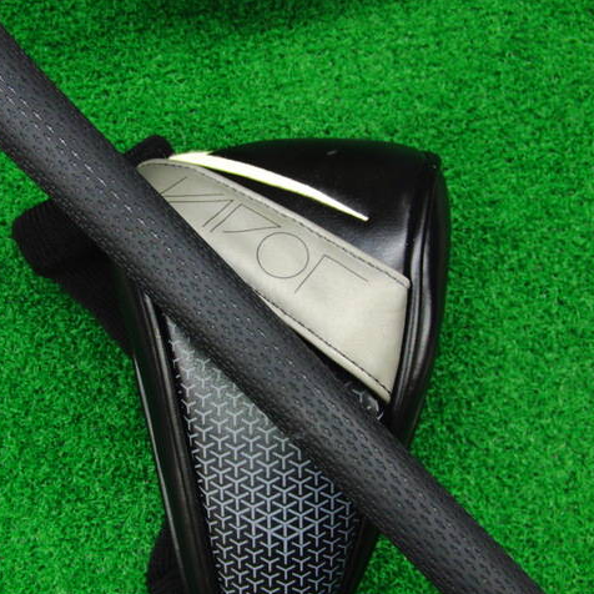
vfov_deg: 38.3
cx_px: 205
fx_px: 854
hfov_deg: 38.0
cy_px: 298
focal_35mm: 44
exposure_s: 1/30
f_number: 3.6
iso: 400
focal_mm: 6.42
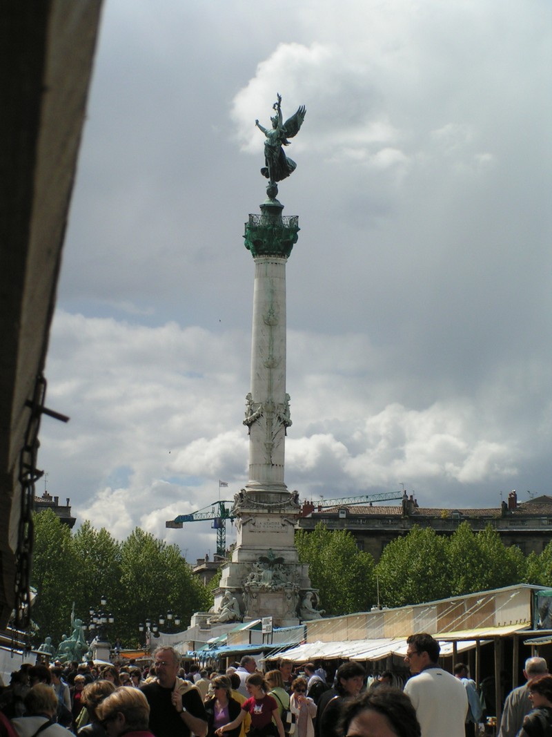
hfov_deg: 14.2
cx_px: 276
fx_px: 2212
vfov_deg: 18.9
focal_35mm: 104
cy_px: 368
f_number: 7.1
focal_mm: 15.9
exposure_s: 1/640
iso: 50
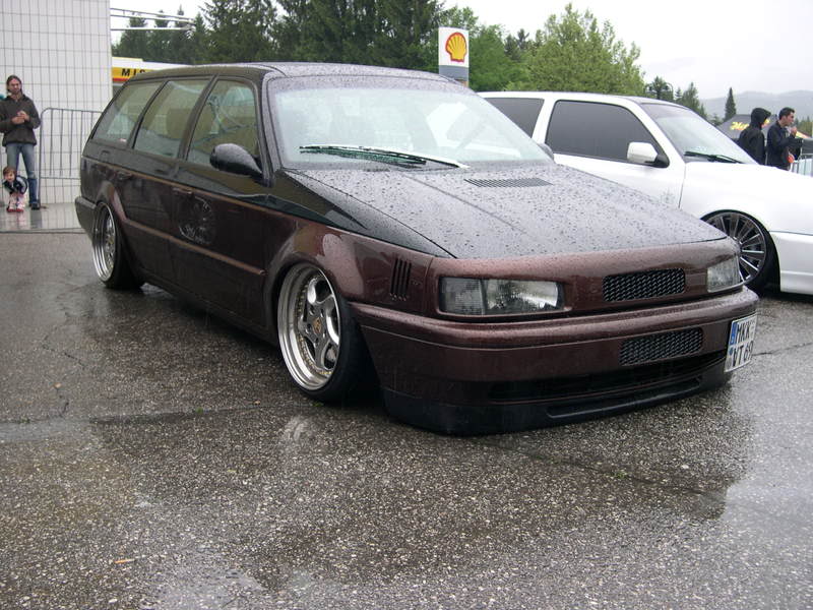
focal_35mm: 38
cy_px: 305
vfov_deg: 37.7
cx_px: 406
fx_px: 892
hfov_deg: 49.0
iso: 100
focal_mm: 8
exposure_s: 1/124
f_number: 2.8
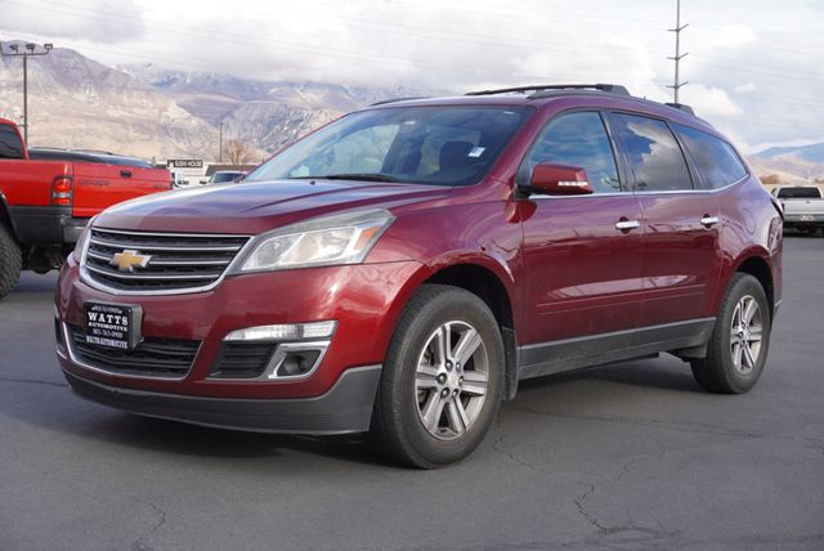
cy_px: 276
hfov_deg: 42.3
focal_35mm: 46
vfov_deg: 29.0
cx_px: 412
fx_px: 1065
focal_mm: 31
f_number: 7.1
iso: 100
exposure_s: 1/125
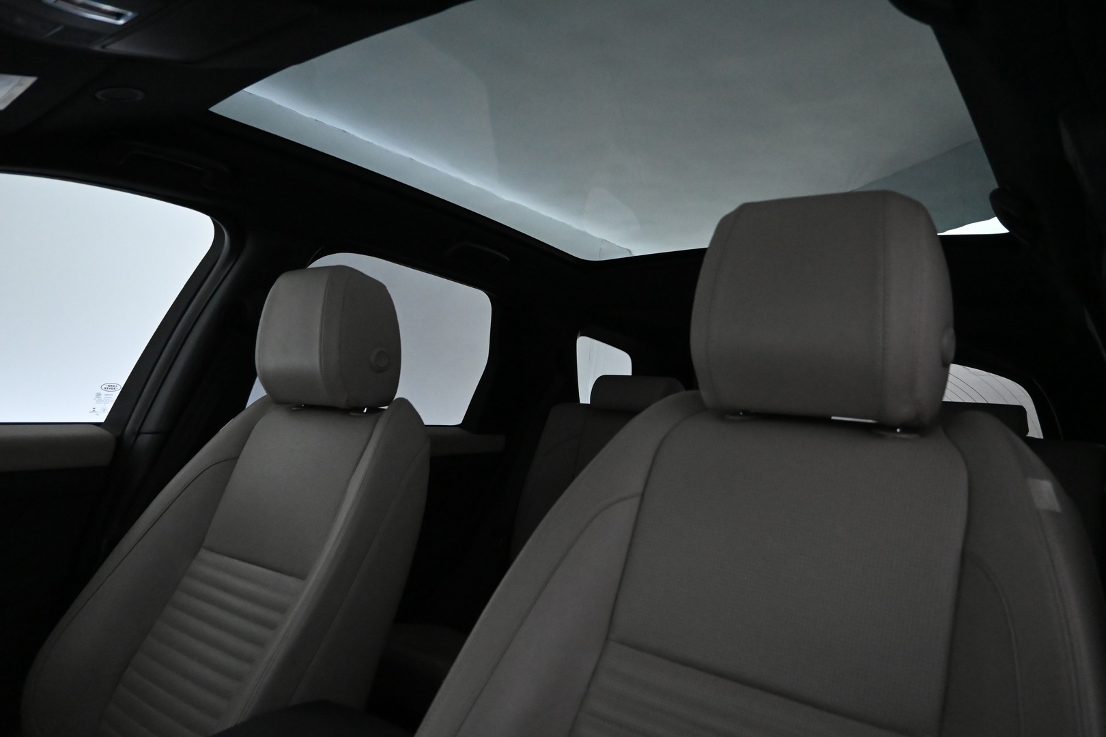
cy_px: 368
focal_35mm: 24
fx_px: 737
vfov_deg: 53.1
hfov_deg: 73.7
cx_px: 553
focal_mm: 16
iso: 6400
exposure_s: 1/320
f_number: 3.5
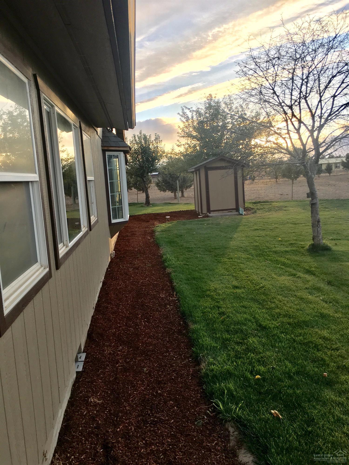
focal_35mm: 29
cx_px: 174
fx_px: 390
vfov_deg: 61.7
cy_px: 232
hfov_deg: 48.2
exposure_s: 1/379
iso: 25
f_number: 2.2
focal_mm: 4.15
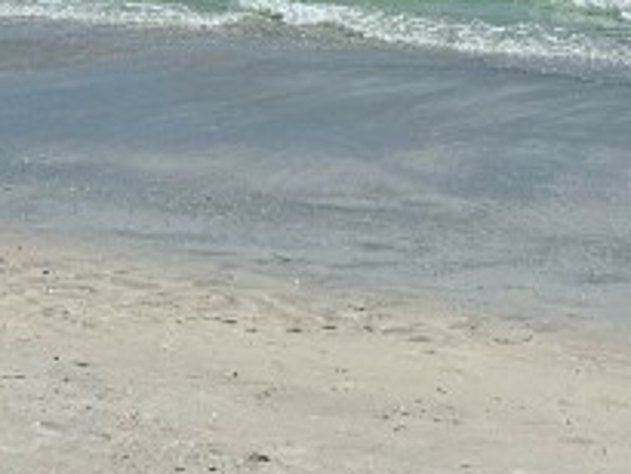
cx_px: 483
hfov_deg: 15.1
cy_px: -172
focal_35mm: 130
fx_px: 2371
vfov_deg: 11.1
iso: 50
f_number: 1.5
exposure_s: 1/12658
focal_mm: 5.7
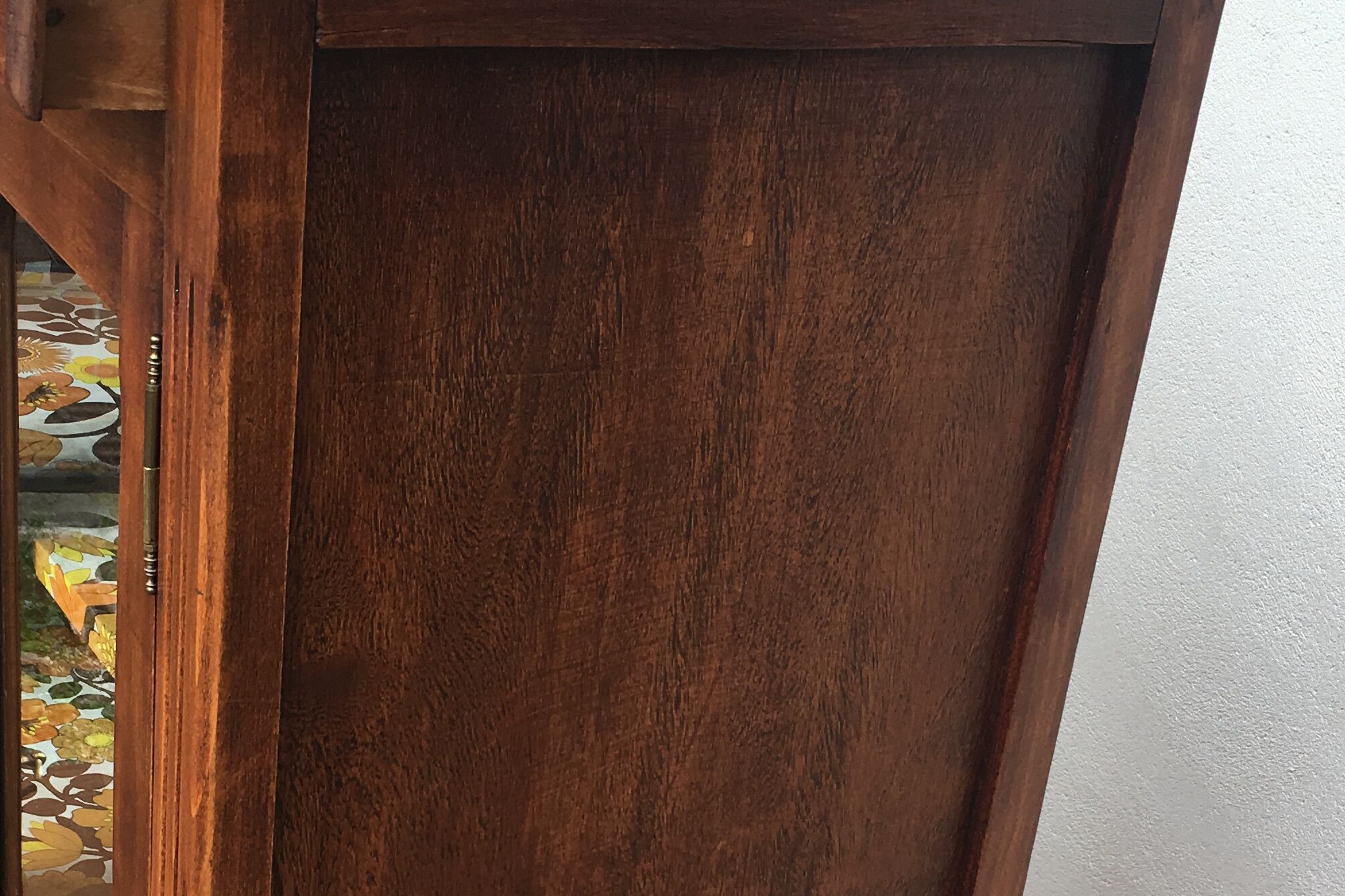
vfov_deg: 21.7
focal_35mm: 61
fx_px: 2279
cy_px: 836
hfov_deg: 32.7
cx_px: 511
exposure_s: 1/351
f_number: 2.2
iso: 25
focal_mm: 4.15
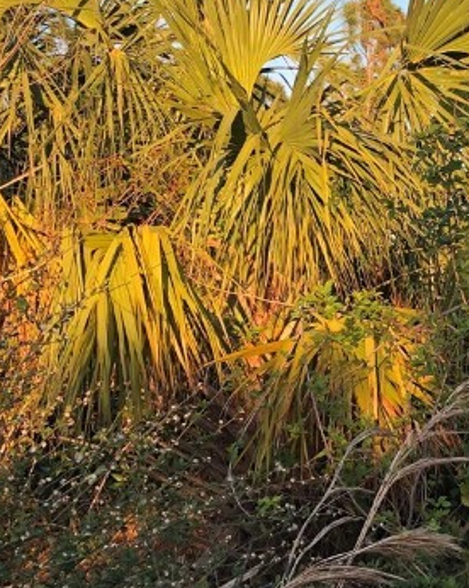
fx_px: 1408
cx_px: 493
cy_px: 277
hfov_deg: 18.3
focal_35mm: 81
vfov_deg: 23.6
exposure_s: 1/340
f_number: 1.8
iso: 20
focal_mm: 3.99
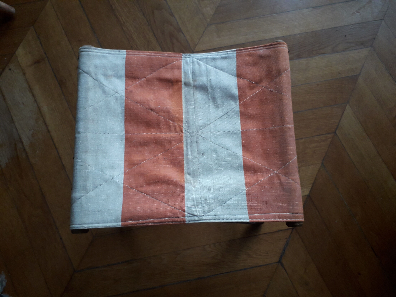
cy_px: 148
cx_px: 198
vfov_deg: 51.4
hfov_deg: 65.3
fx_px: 309
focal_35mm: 27
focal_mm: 3.6
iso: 64
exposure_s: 1/50
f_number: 1.9
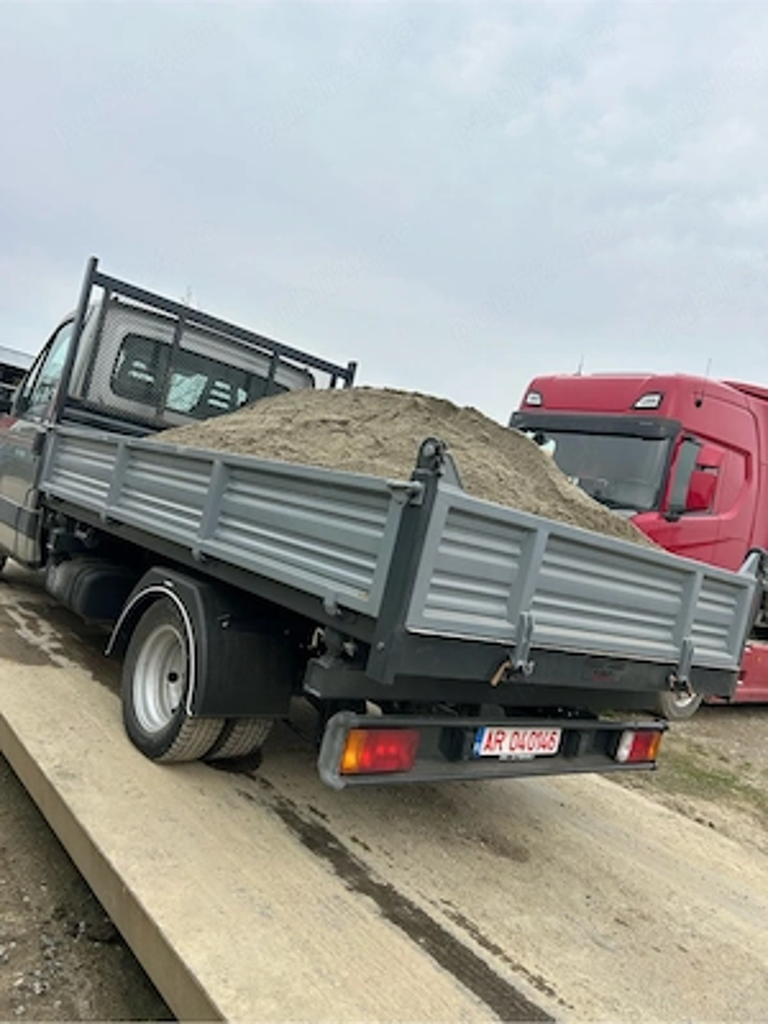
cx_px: 384
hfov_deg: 53.1
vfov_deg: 67.3
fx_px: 769
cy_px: 512
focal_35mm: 26
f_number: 1.5
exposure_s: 1/1311
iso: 50
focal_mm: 5.7
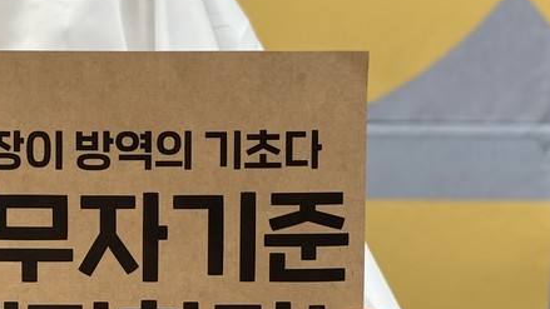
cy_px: 191
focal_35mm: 124
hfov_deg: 17.1
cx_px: 69
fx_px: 1809
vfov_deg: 9.8
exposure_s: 1/284
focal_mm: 6
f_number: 2
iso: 20
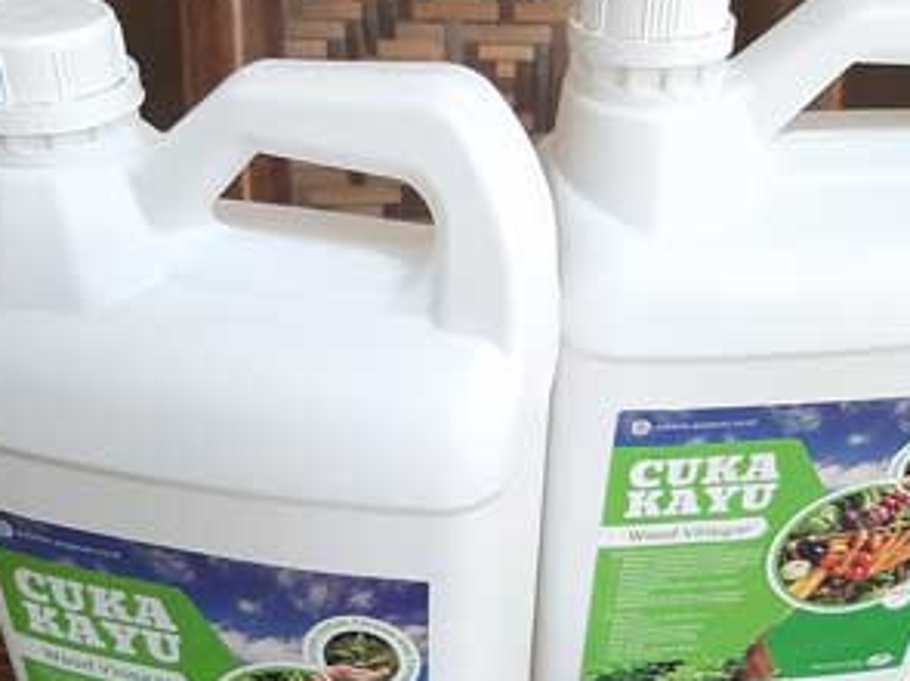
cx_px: 450
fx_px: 1156
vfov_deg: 32.6
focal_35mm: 44
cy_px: 459
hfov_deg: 43.0
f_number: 1.7
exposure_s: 1/20
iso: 500
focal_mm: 3.93
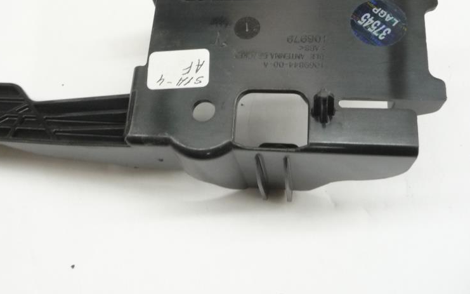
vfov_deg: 30.9
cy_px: 91
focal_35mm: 41
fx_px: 525
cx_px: 174
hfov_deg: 47.7
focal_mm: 4.7
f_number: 3.3
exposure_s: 1/30
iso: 320
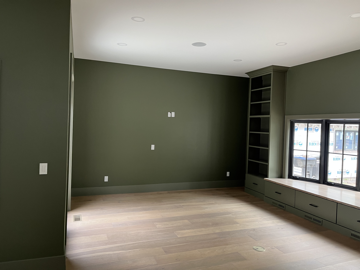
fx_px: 270
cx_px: 180
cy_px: 135
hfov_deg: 67.3
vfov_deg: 53.1
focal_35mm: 26
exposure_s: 1/60
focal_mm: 5.1
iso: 160
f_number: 1.6
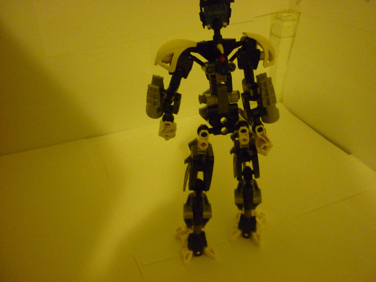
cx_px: 188
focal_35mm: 33
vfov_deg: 42.9
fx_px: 358
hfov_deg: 55.4
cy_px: 141
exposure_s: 1/15
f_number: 2.8
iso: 800
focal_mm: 5.5
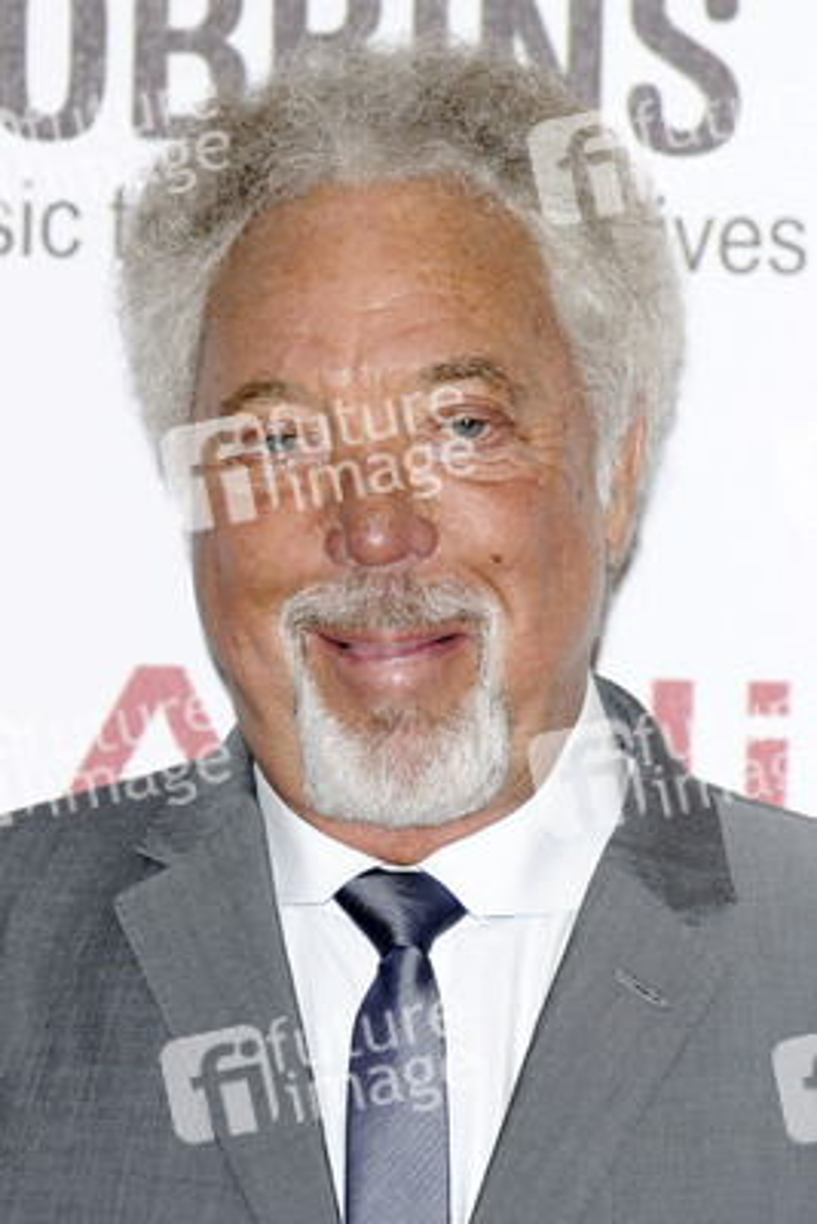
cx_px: 408
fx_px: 10203
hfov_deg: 4.6
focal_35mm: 300
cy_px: 612
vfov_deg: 6.9
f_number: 4.5
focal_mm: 200
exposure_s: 1/250
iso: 320
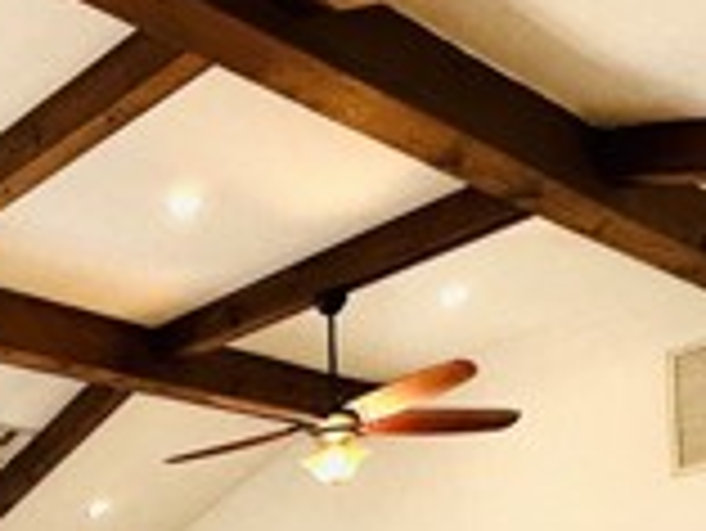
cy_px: 774
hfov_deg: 29.2
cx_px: -139
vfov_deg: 21.8
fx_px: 1163
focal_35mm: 57
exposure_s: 1/120
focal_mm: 2.22
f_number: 2.2
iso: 80
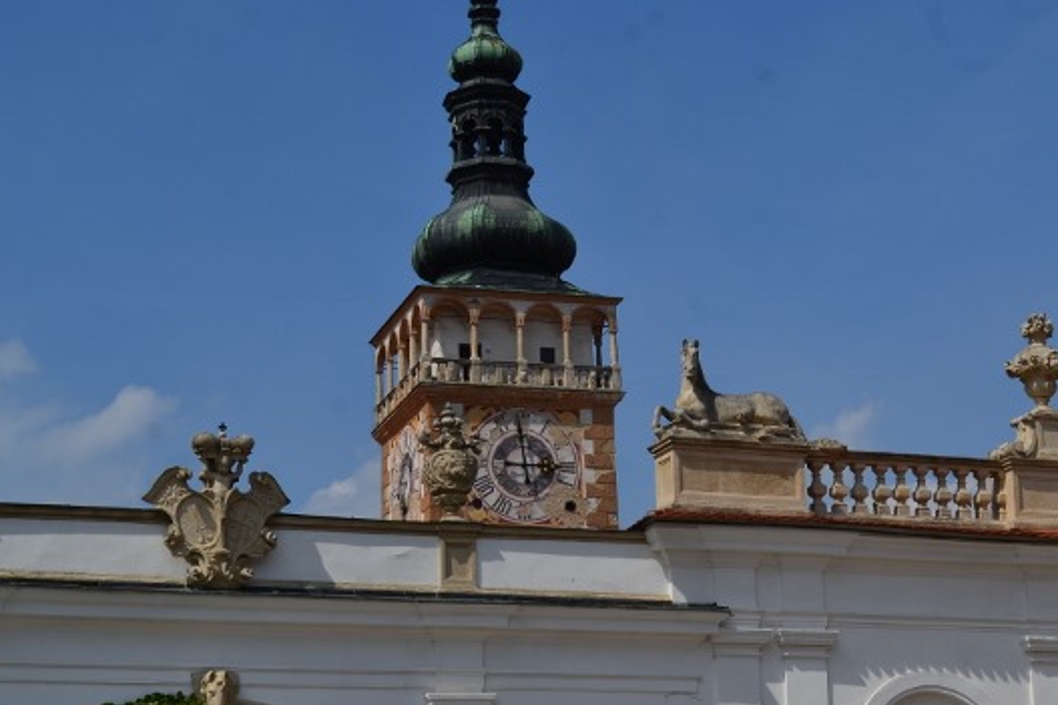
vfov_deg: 17.1
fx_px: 2343
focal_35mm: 80
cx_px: 753
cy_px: 407
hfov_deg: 25.2
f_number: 11
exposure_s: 1/500
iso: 160
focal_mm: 35
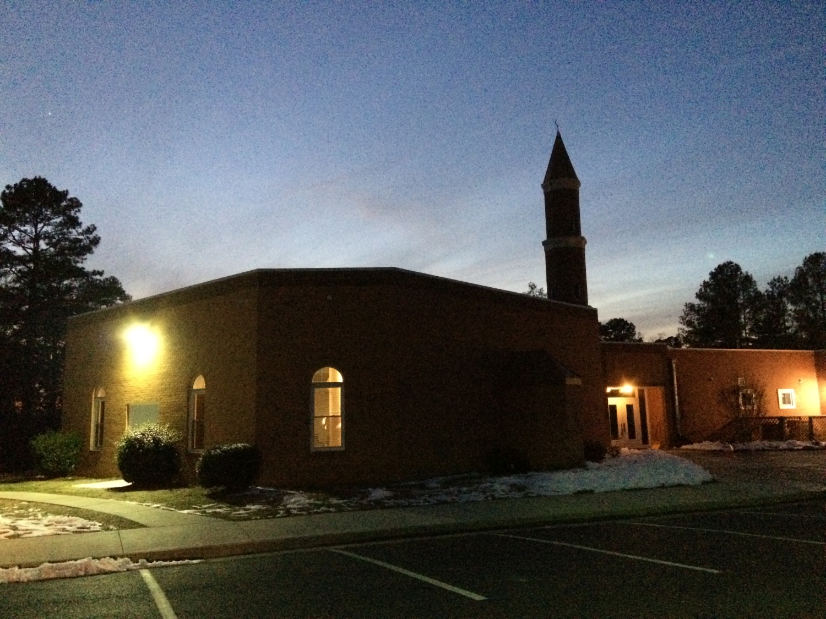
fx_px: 692
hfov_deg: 61.7
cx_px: 413
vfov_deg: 48.2
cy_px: 310
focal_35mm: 29
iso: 640
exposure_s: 1/15
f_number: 2.2
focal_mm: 4.15
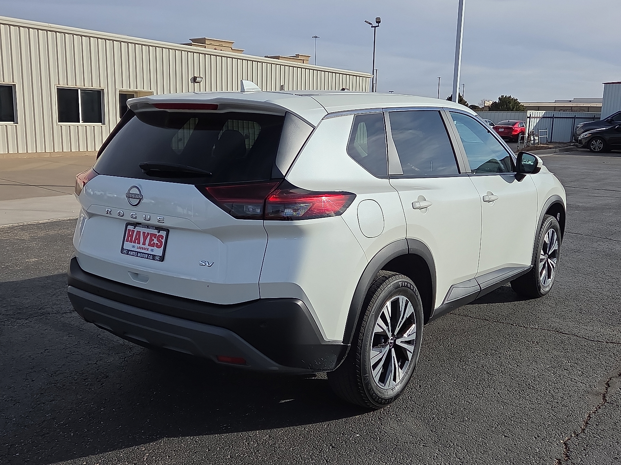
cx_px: 310
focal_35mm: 35
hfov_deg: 52.6
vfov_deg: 40.7
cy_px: 232
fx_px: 628
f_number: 1.8
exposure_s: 1/2500
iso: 25
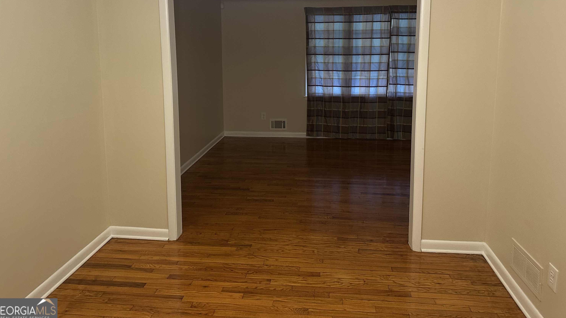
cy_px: 101
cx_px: 284
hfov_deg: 69.9
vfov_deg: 42.2
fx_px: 405
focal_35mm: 27
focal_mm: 6.86
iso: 250
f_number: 1.78
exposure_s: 1/60
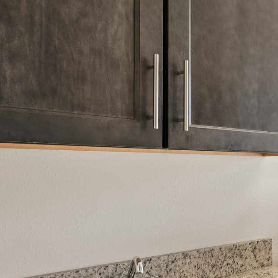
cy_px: 169
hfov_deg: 28.9
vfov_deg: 35.9
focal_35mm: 47
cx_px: 366
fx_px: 427
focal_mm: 17
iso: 400
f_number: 8
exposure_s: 1/50
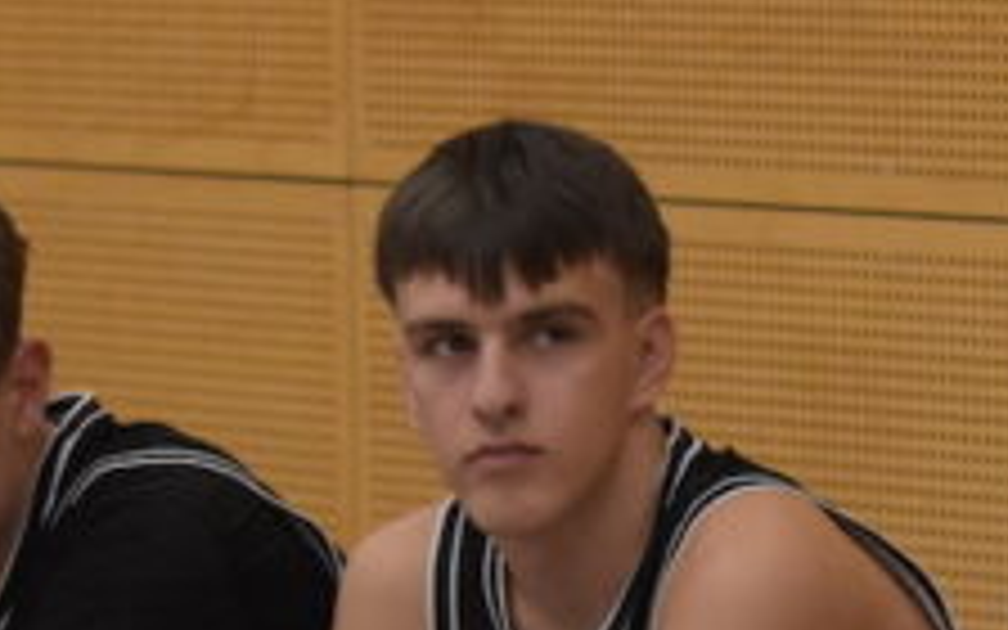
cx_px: 1066
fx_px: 11785
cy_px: 824
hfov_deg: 4.9
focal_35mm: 429
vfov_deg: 3.1
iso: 4000
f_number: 2.8
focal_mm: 82
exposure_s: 1/1600
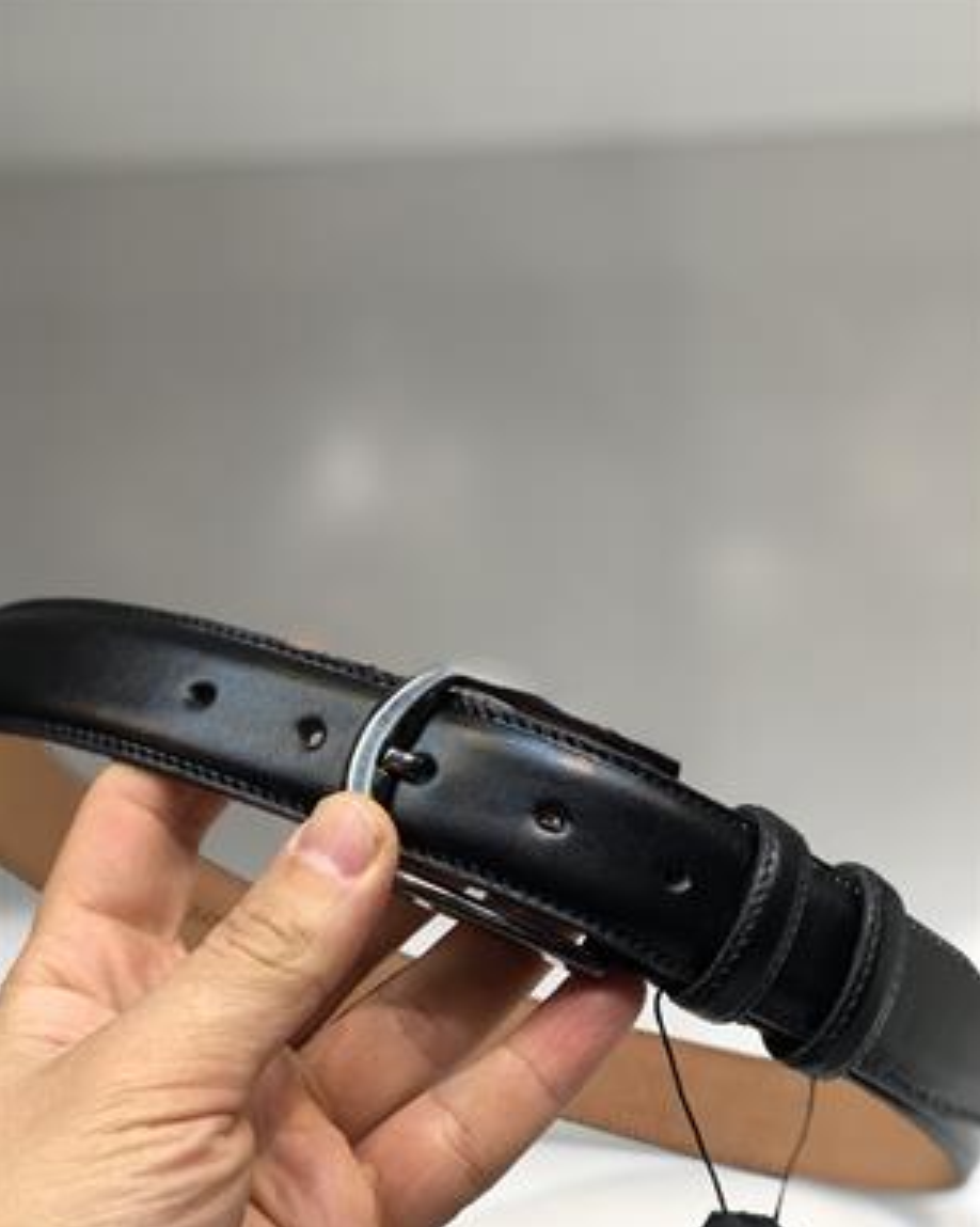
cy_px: 646
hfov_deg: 25.4
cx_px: 490
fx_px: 2177
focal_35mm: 60
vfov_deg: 31.5
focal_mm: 6.6
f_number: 2.8
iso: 20
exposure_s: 1/33
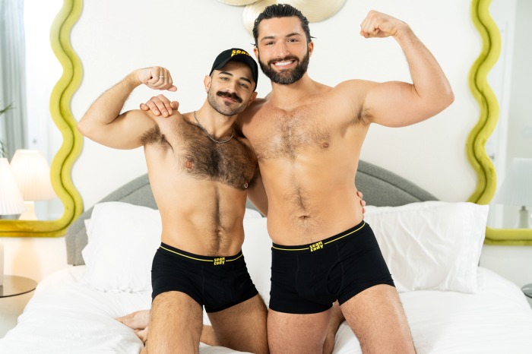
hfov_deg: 39.6
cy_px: 177
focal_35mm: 50
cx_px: 266
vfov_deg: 27.0
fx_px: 739
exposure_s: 1/250
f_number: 2.2
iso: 800
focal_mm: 50
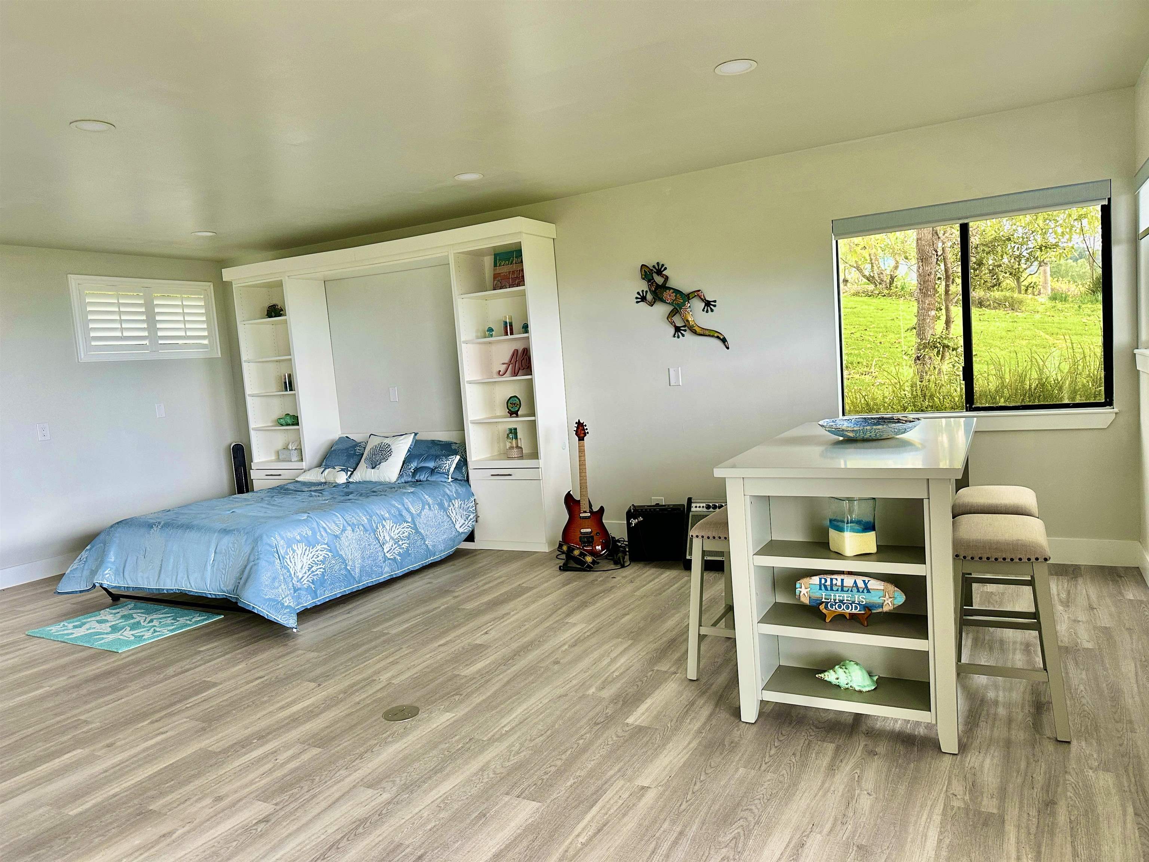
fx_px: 797
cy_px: 431
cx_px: 574
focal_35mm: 24
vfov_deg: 56.8
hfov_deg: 71.6
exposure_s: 1/121
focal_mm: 6.86
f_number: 1.78
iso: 200
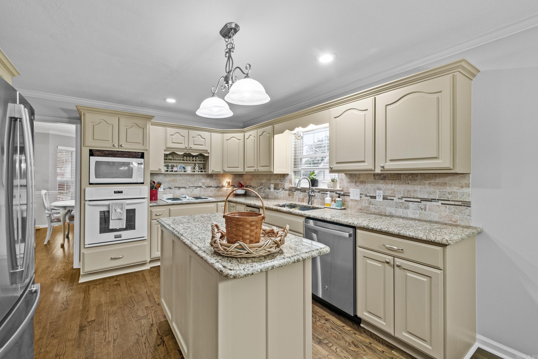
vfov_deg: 77.3
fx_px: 224
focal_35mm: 15
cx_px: 269
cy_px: 180
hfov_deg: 100.4
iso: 400
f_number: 8
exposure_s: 1
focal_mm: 10
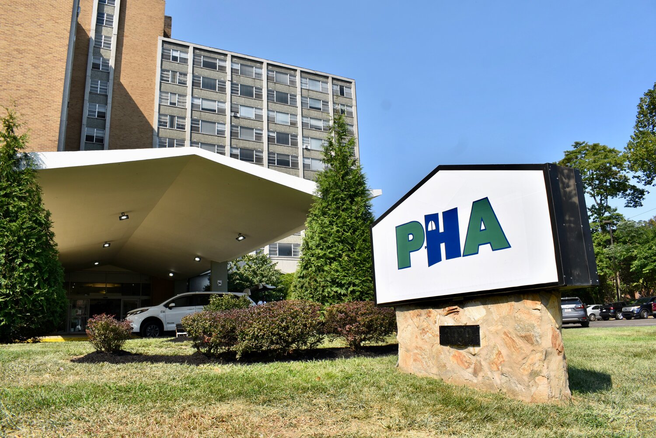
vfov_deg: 47.9
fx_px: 492
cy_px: 219
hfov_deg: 67.4
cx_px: 328
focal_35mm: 27
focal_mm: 18
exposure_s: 1/250
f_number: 8
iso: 100
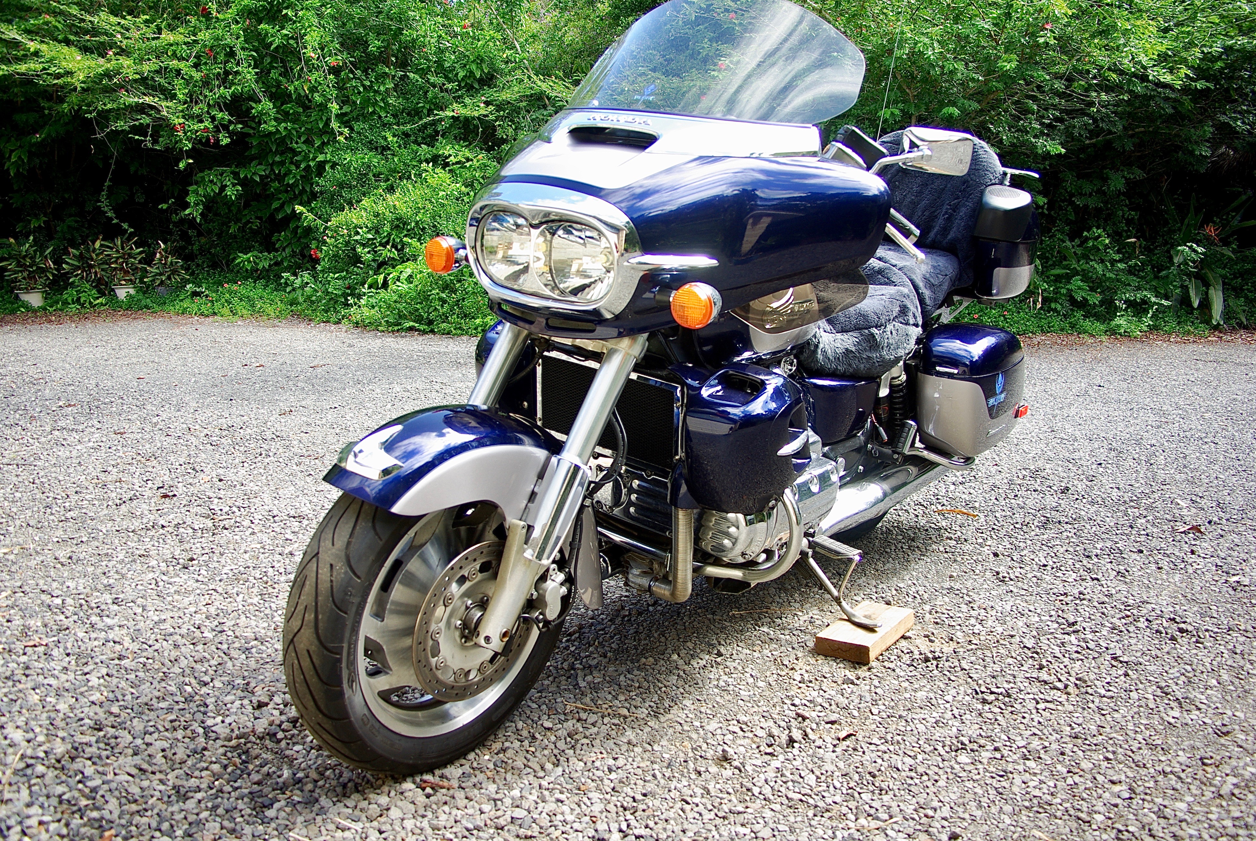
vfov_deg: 48.0
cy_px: 420
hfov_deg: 67.3
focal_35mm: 27
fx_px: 943
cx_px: 628
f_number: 5.6
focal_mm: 18
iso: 100
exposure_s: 1/60
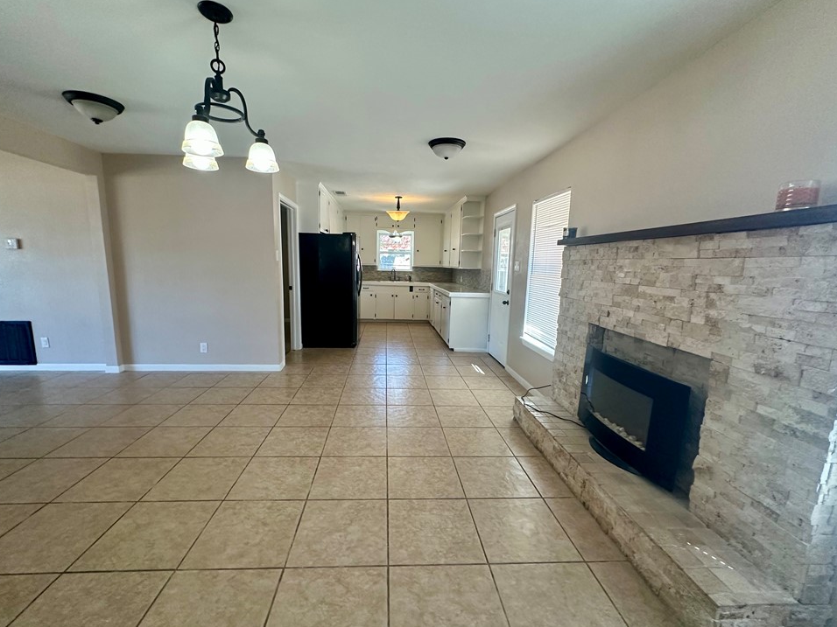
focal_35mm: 15
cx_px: 407
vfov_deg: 81.7
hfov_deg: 98.1
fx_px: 363
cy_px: 317
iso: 250
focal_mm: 2.22
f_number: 2.2
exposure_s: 1/120
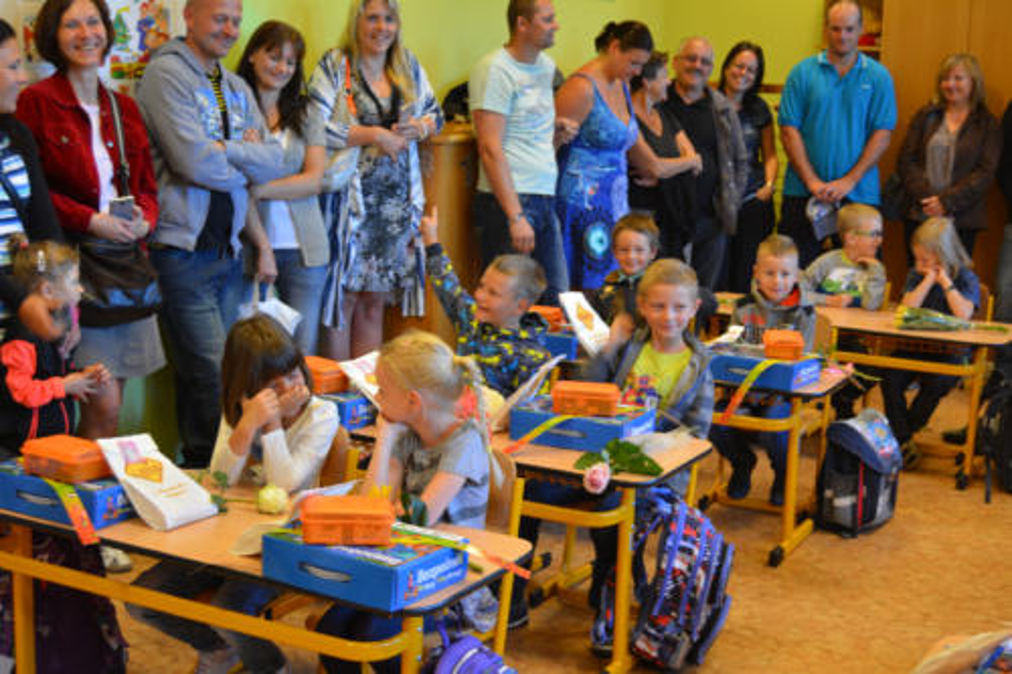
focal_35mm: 52
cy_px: 337
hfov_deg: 37.9
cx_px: 506
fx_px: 1475
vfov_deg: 25.7
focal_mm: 35
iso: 500
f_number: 4.8
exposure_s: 1/30
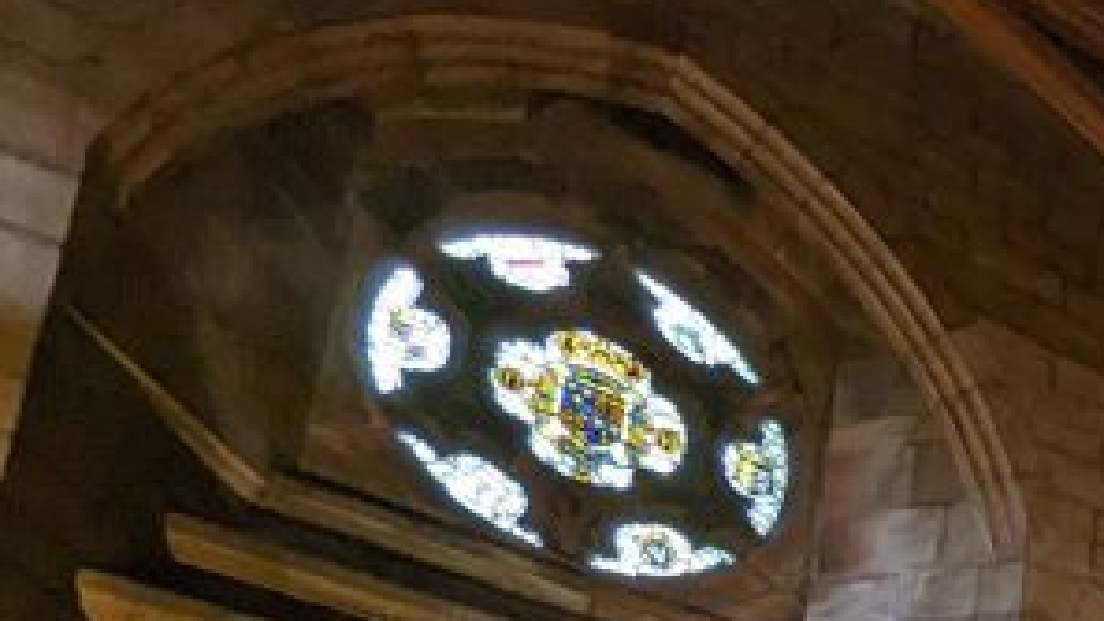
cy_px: 1257
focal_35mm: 60
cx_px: 1721
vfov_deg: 15.7
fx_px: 1756
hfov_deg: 25.1
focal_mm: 2.35
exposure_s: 1/50
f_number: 2.2
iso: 141
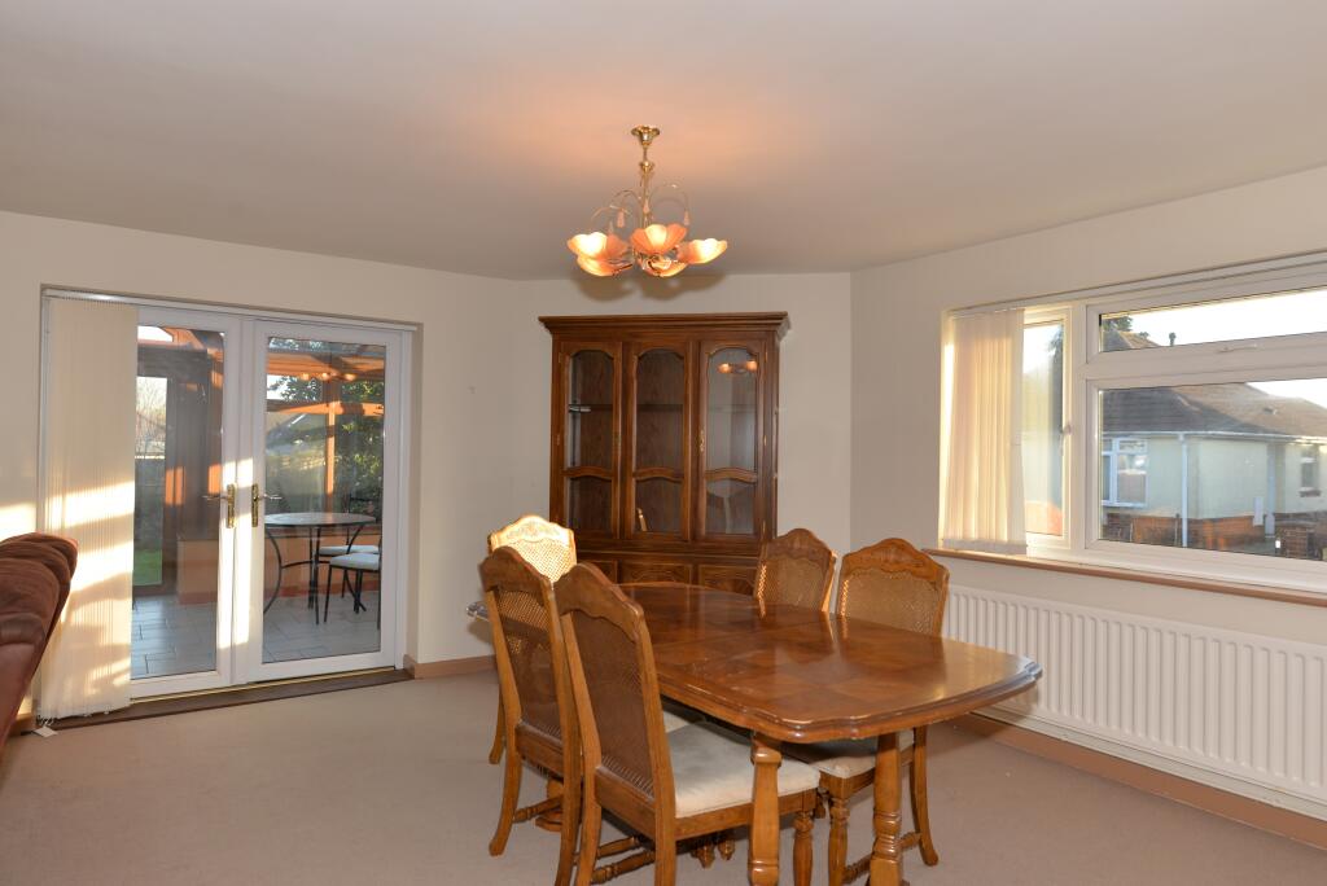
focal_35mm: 23
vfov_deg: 55.2
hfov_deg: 76.1
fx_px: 848
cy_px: 443
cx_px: 664
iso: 200
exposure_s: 1/125
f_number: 5.6
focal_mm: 23
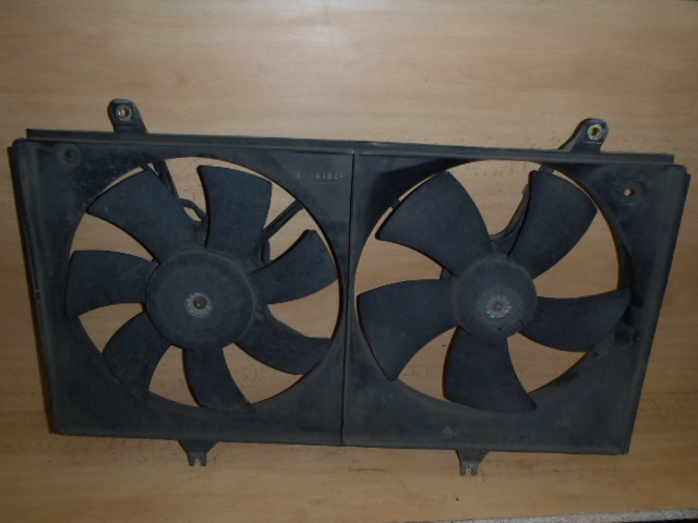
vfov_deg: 49.7
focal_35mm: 28
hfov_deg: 63.4
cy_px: 262
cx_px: 349
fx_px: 565
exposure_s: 1/30
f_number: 3.9
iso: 100
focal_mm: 5
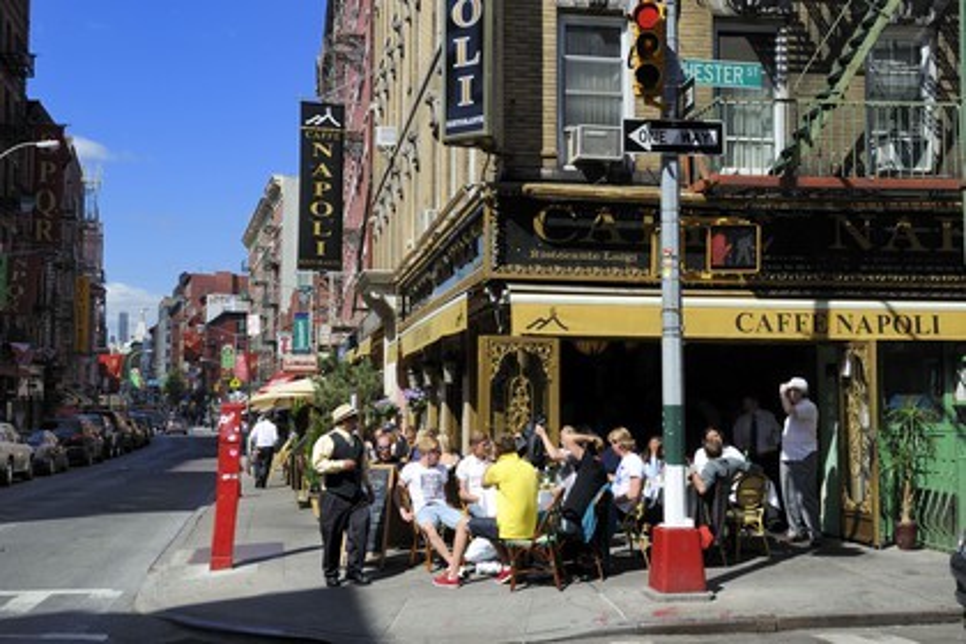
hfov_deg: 43.6
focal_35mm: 45
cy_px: 322
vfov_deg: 29.9
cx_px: 483
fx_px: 1207
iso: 200
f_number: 13
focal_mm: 45
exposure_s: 1/200
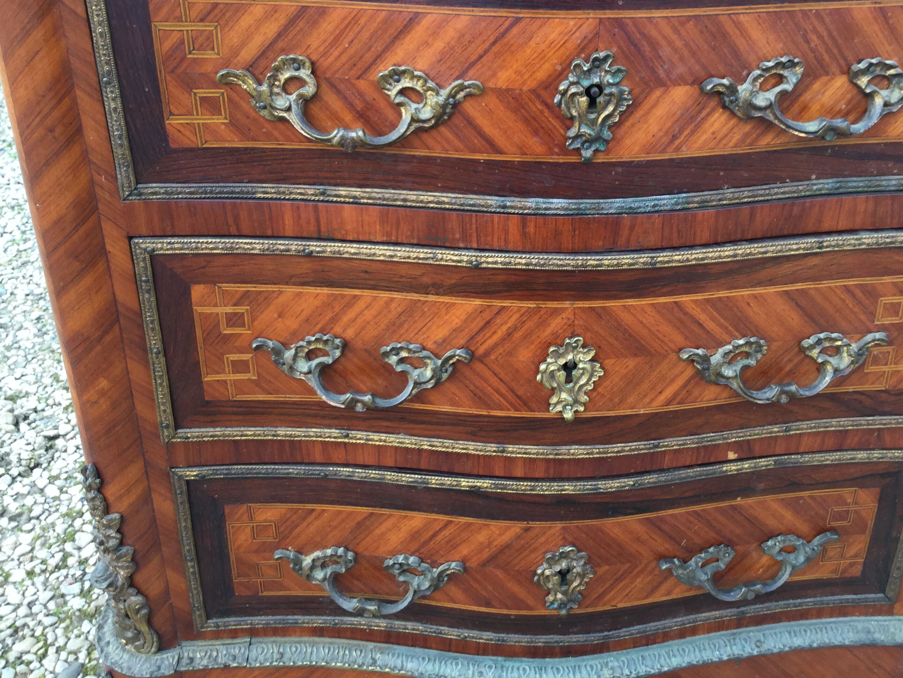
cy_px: 257
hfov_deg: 47.8
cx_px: 491
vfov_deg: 36.6
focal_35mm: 39
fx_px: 1017
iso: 40
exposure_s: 1/100
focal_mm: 3.3
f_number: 2.4
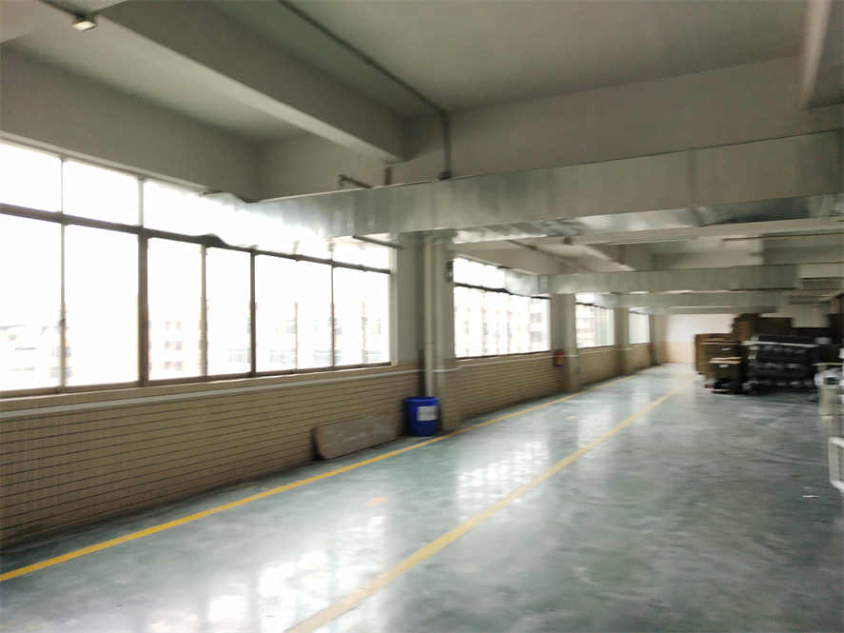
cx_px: 422
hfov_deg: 60.0
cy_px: 316
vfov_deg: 46.8
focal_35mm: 30
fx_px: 731
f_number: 1.8
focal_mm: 3.95
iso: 93
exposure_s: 1/116
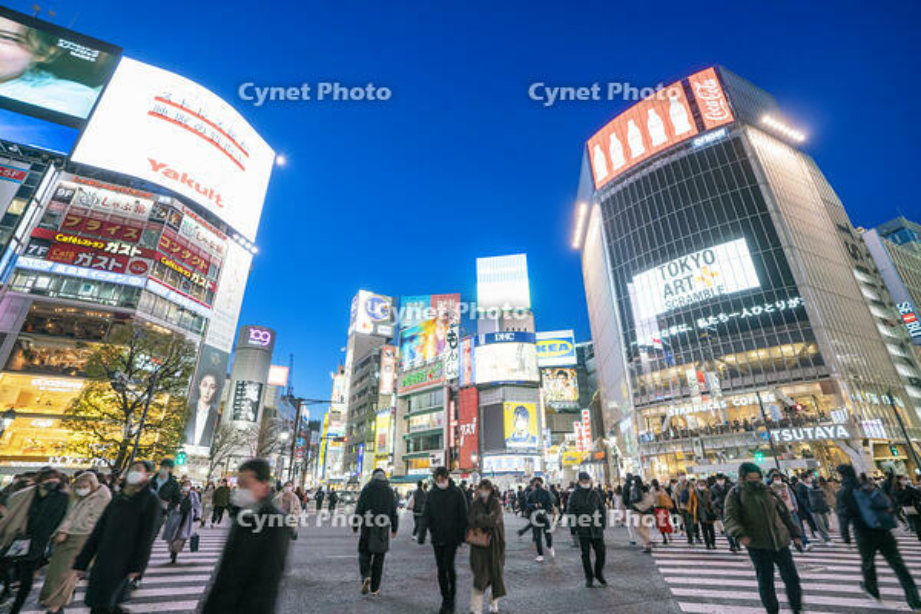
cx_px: 460
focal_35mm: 16
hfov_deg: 96.7
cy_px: 307
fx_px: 409
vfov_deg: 73.7
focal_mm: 16
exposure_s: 1/20
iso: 800
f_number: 5.6
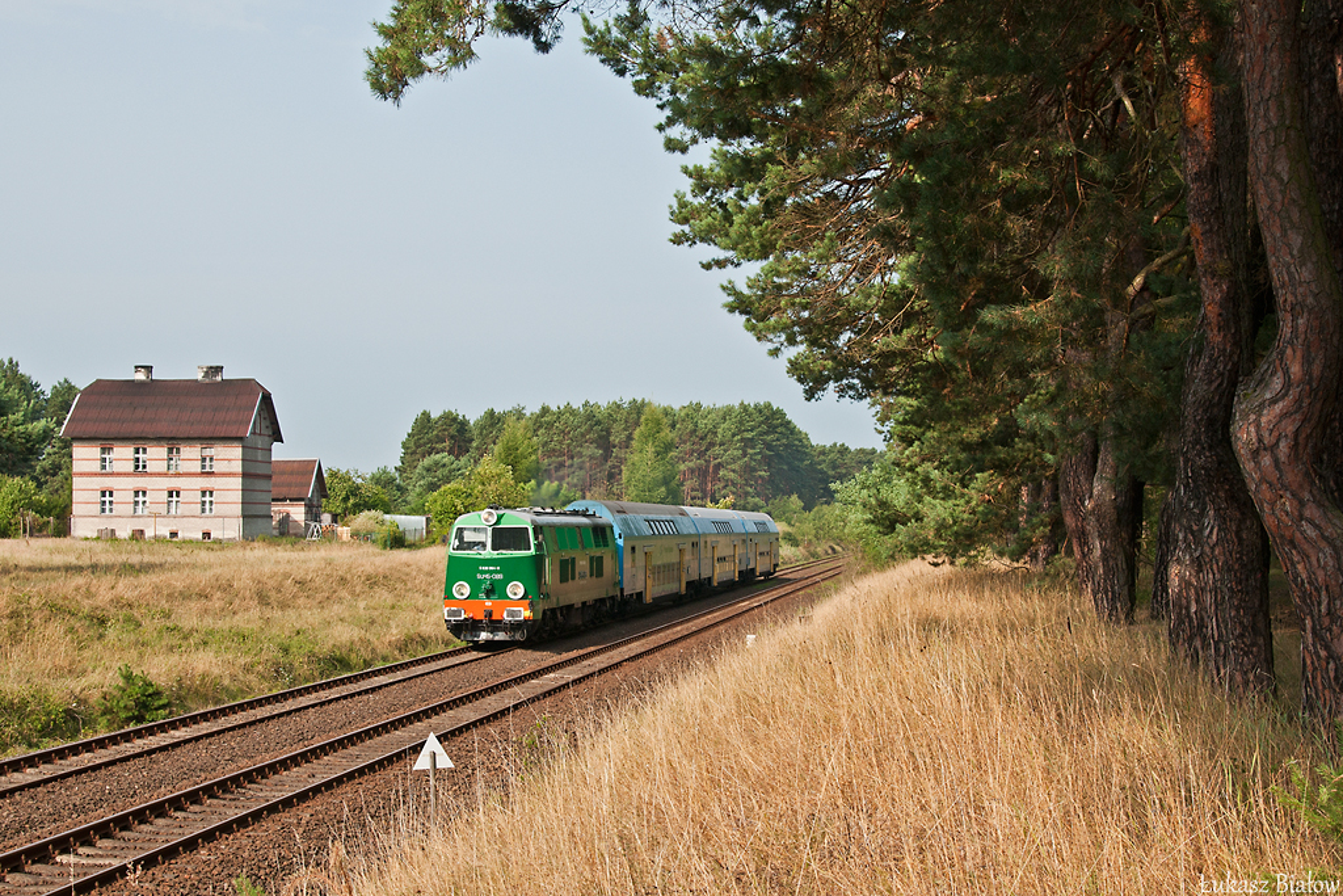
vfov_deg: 23.8
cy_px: 448
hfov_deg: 35.0
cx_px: 672
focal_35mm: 57
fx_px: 2127
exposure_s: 1/500
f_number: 7.1
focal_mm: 38
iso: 250
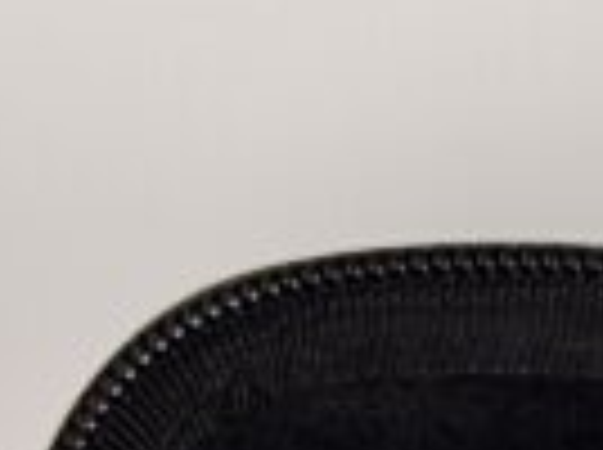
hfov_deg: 5.3
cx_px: 1107
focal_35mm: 366
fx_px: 6364
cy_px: 1411
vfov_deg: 3.9
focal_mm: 6.76
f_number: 1.78
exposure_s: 1/672
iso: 64
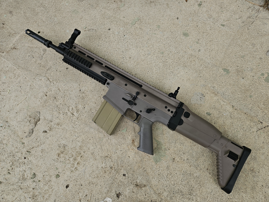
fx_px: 179
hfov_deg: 73.9
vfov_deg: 58.9
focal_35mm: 23
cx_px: 134
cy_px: 101
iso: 80
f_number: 1.8
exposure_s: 1/100
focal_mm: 5.4
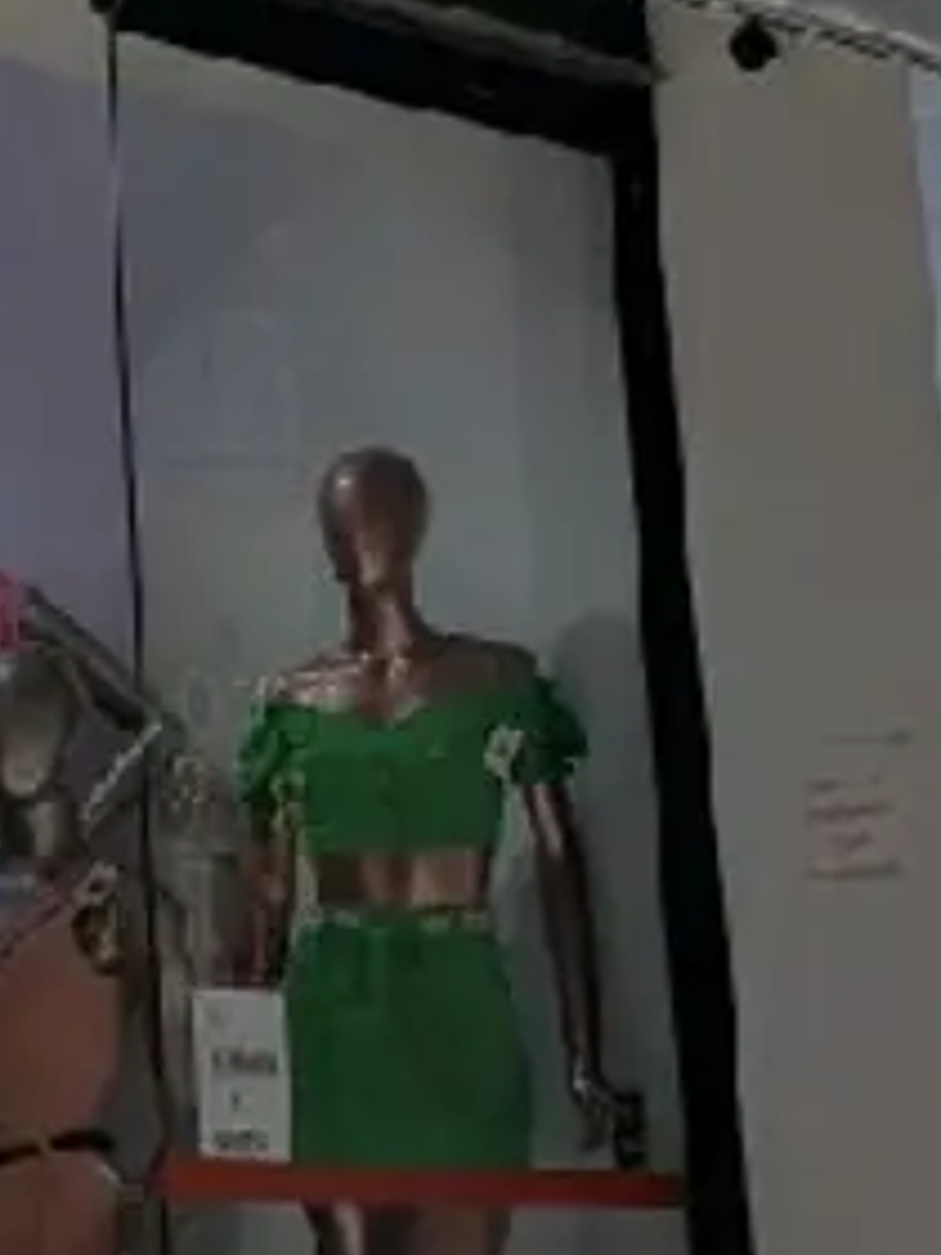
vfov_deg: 18.3
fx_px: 3878
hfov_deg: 13.4
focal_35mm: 107
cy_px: 394
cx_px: -246
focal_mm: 4.3
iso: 50
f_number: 2.4
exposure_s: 1/1000
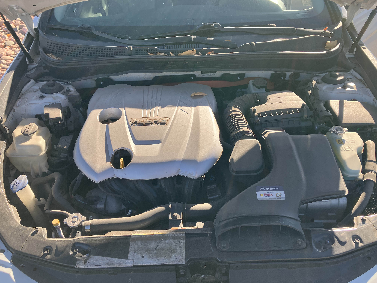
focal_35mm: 28
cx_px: 188
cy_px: 142
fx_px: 305
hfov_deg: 63.4
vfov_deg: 49.7
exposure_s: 1/528
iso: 32
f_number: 1.8
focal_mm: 3.99
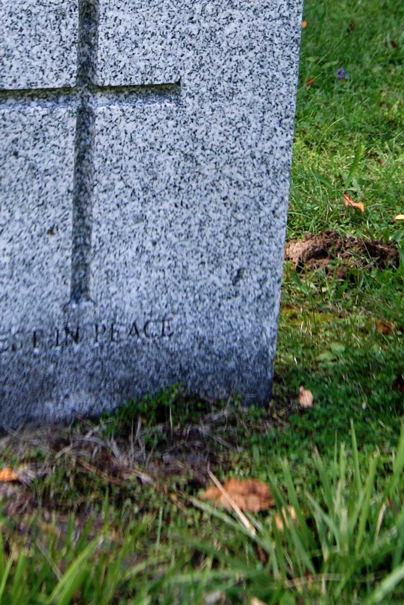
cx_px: 137
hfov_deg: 21.5
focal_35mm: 63
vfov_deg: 29.4
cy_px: -23
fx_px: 1060
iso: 100
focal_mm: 20
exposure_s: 1/200
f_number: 4.5
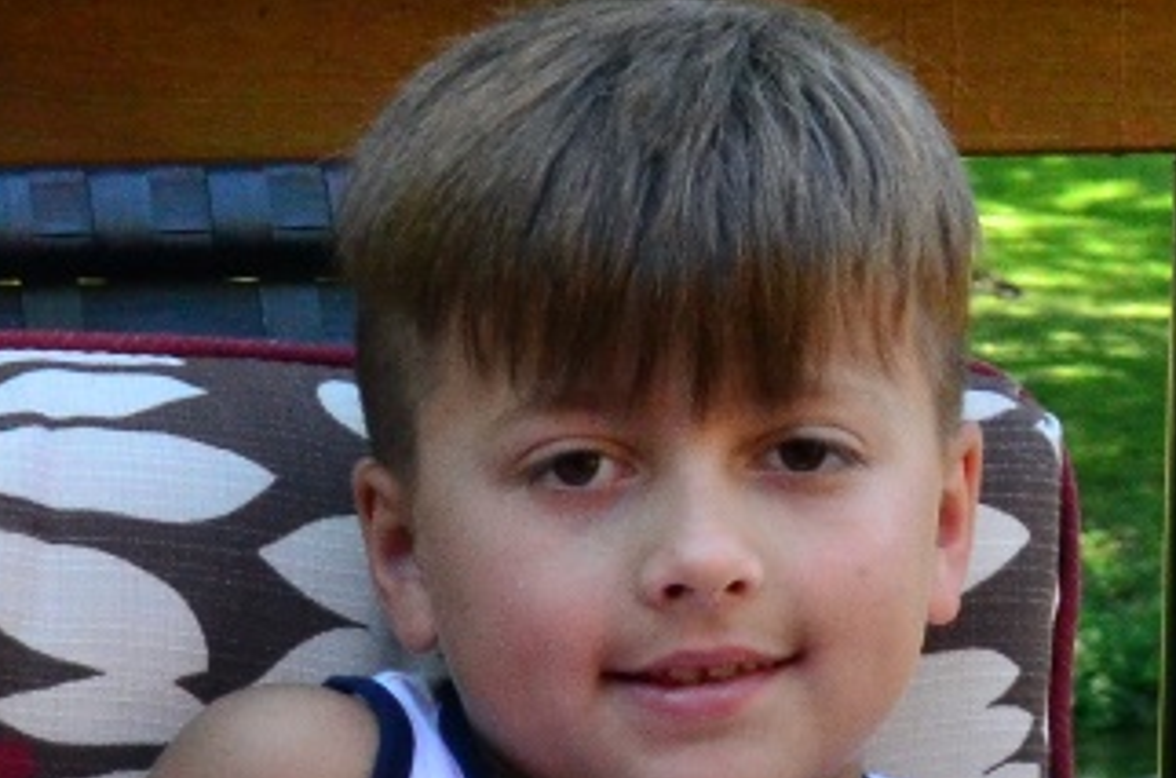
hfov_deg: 9.3
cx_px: -1048
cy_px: 878
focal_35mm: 209
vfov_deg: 6.5
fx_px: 6811
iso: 1250
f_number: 8
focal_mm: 28
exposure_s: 1/250
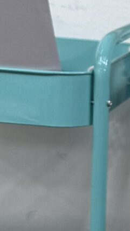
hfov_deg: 6.6
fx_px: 957
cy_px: 146
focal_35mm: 156
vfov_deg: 13.8
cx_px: 466
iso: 64
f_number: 1.78
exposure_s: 1/100
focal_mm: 6.76
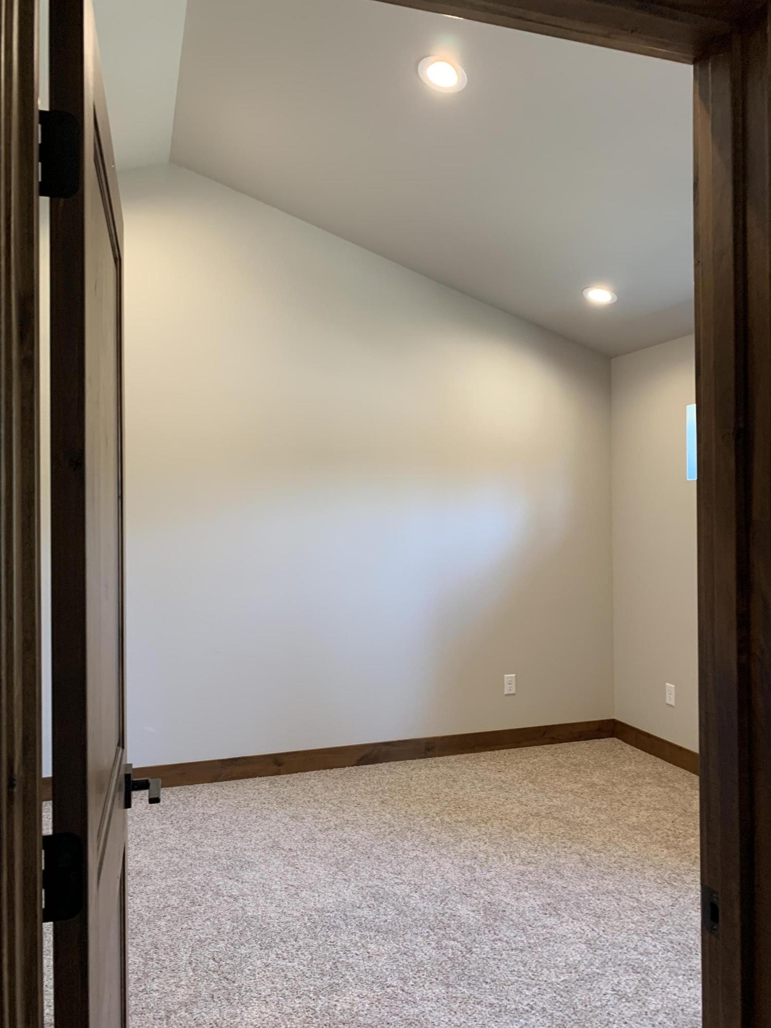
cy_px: 514
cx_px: 386
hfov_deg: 53.1
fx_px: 772
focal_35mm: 26
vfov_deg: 67.3
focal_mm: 4.25
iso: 125
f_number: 1.8
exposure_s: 1/60
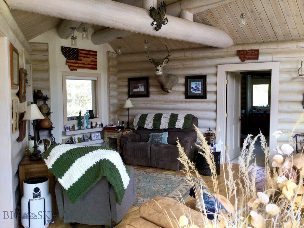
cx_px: 152
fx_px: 272
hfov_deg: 58.4
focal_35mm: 31
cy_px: 114
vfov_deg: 45.4
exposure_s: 1/40
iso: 32
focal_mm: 3.3
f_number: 2.4
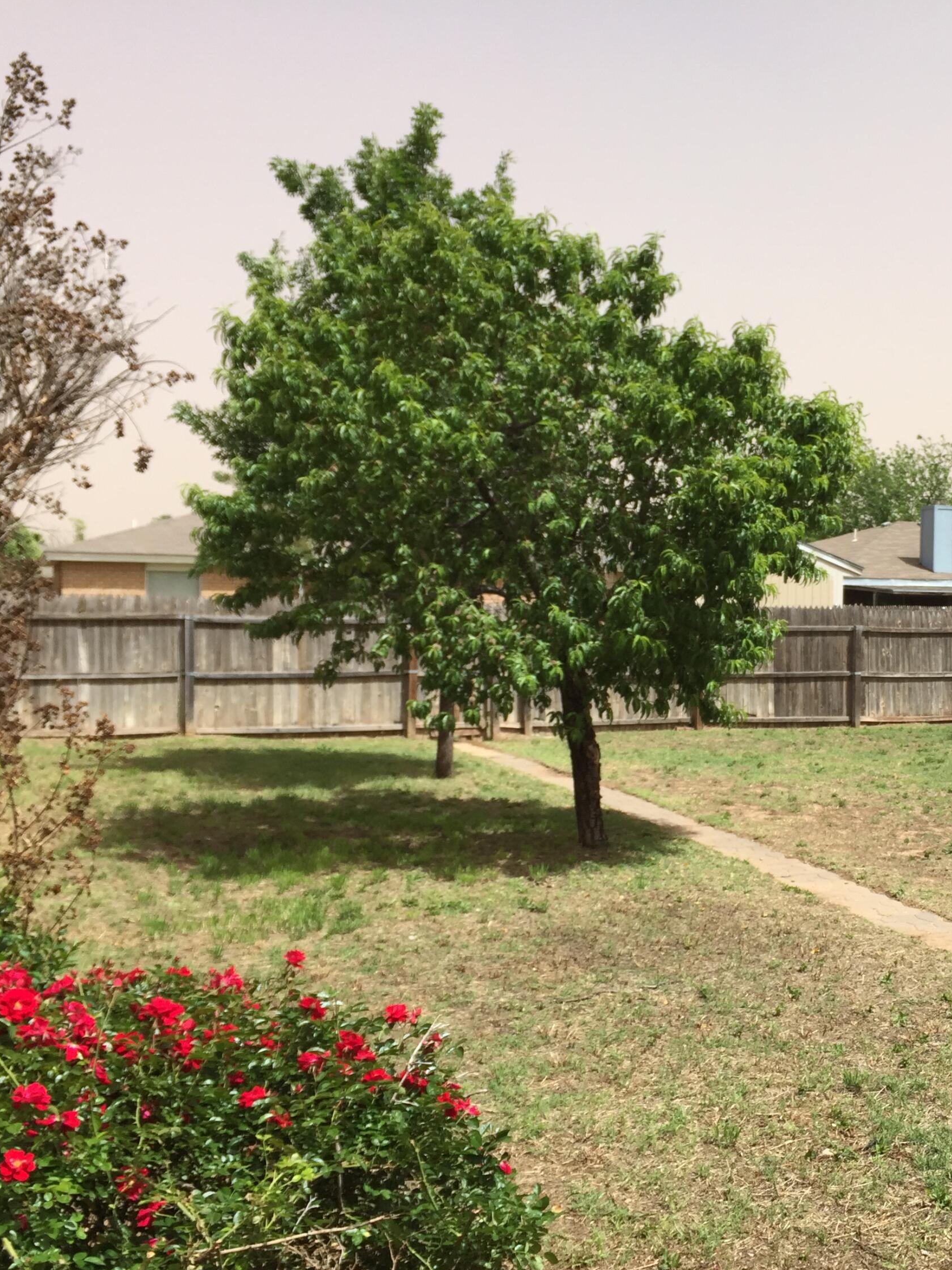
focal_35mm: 39
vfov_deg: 47.9
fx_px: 1430
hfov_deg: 35.5
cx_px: 780
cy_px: 638
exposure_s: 1/1163
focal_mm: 4.15
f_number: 2.2
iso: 32
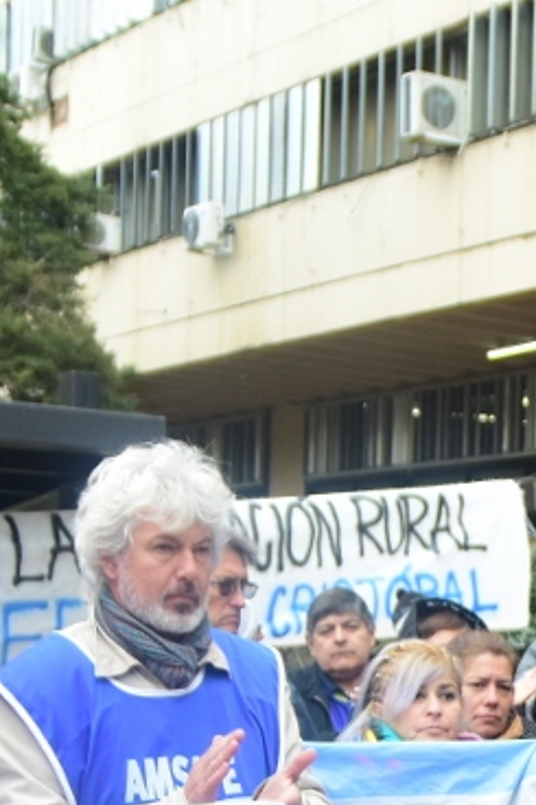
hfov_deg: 14.7
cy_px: 856
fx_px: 1984
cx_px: 696
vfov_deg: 21.9
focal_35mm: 89
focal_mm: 17
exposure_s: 1/400
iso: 640
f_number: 2.8
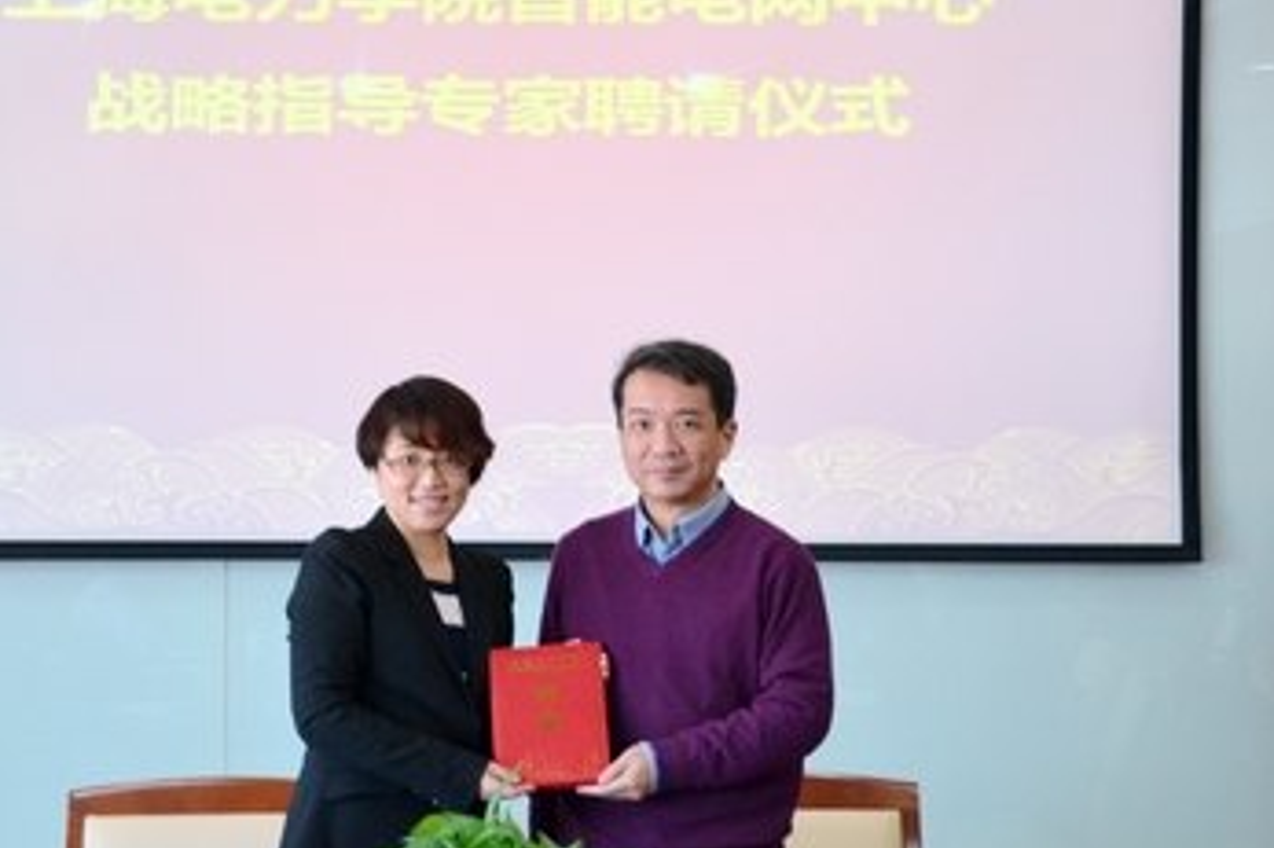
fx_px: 3360
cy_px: 431
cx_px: 499
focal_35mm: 95
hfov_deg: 21.4
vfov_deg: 14.4
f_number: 5
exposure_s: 1/100
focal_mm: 44
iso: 1600
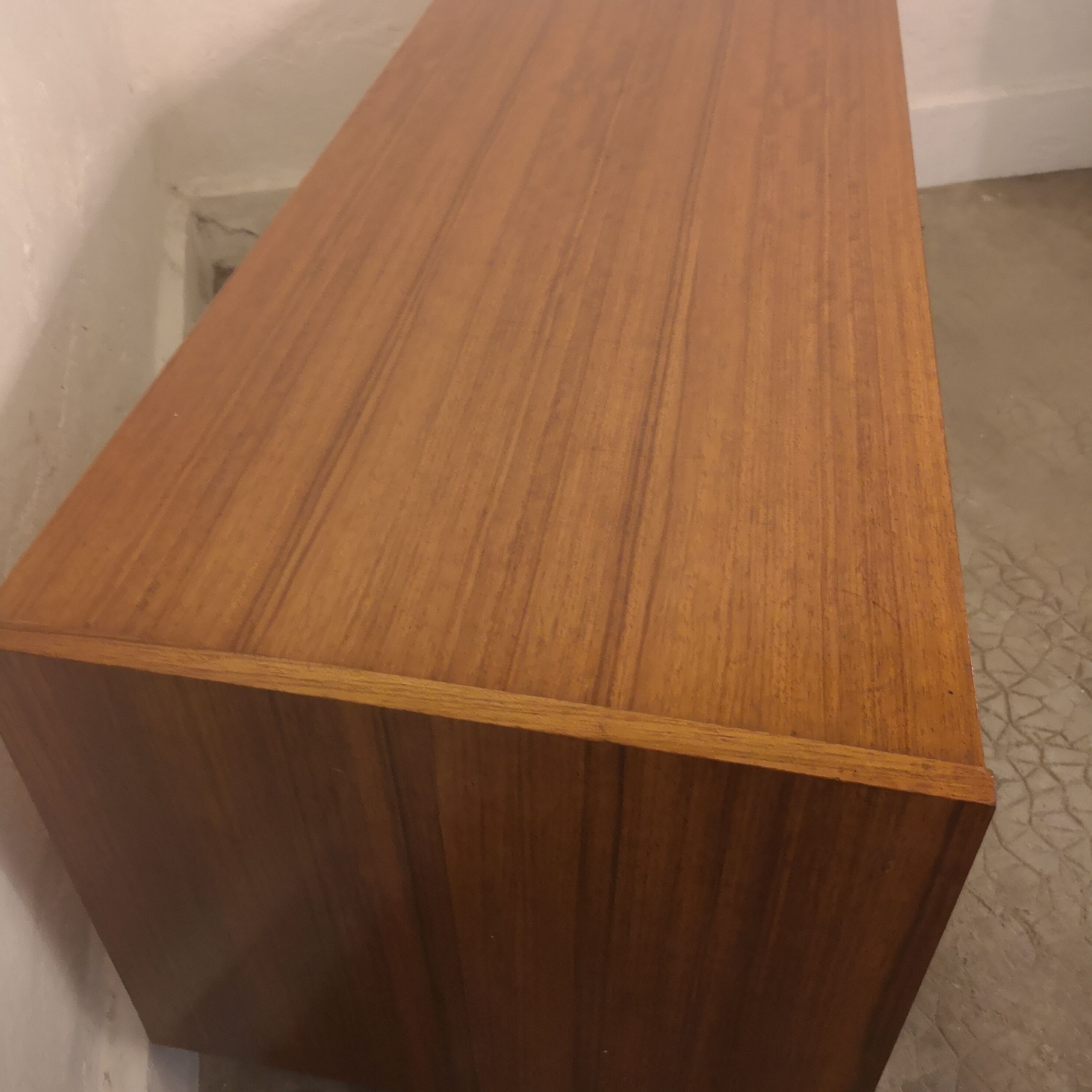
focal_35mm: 32
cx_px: 545
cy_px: 426
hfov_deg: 51.1
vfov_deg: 50.7
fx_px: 1142
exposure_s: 1/25
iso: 400
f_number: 1.8
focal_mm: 3.95
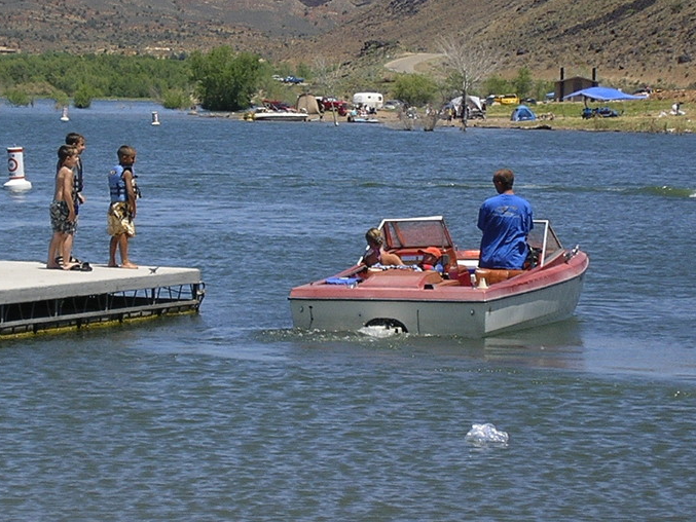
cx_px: 227
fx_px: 3982
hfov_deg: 10.0
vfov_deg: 7.5
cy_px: 261
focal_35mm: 198
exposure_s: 1/500
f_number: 4.8
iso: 50
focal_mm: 15.6
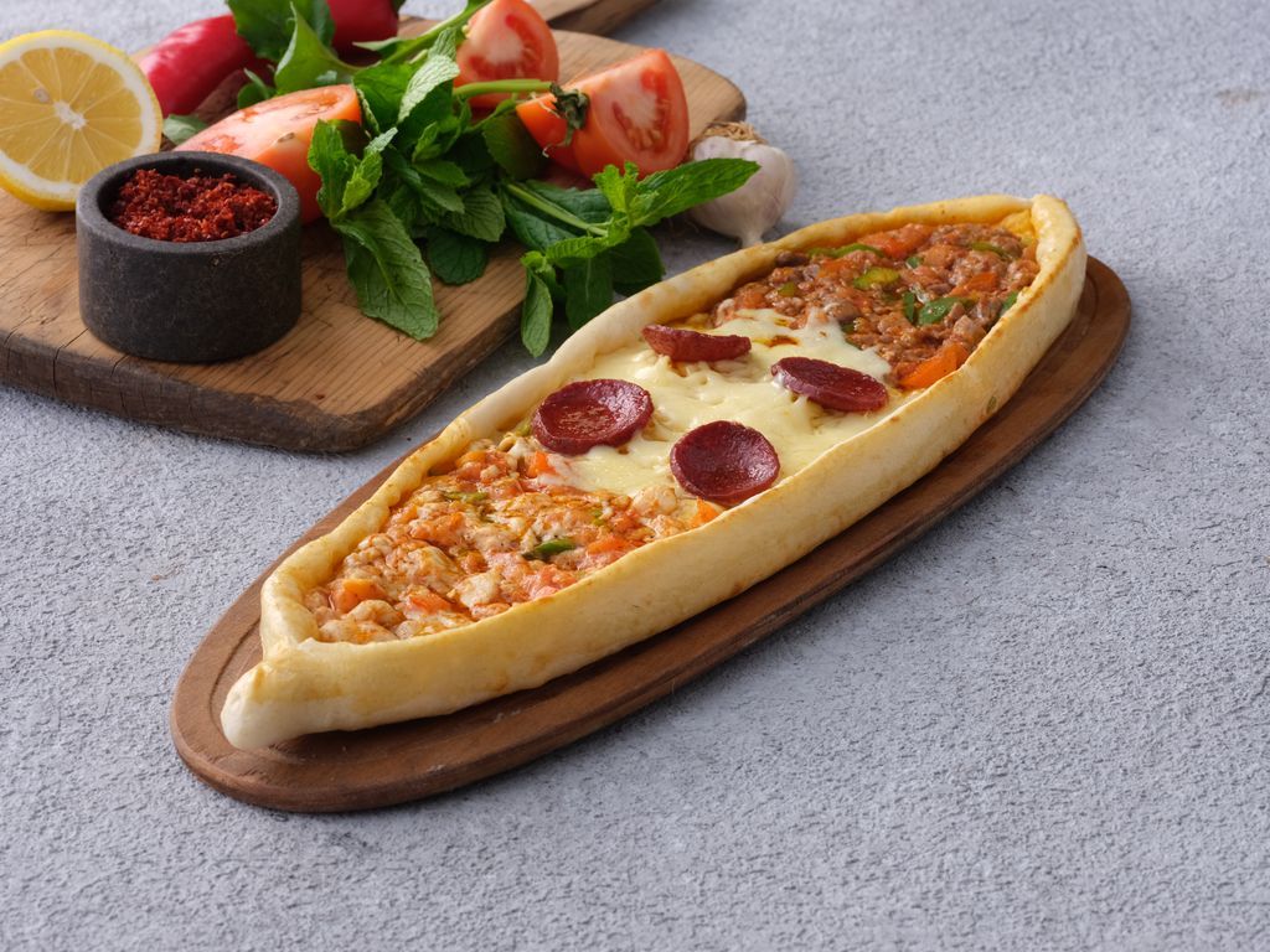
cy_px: 476
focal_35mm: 95
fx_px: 3485
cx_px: 635
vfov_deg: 15.6
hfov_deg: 20.7
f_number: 20
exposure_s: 1/100
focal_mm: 120
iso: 1600
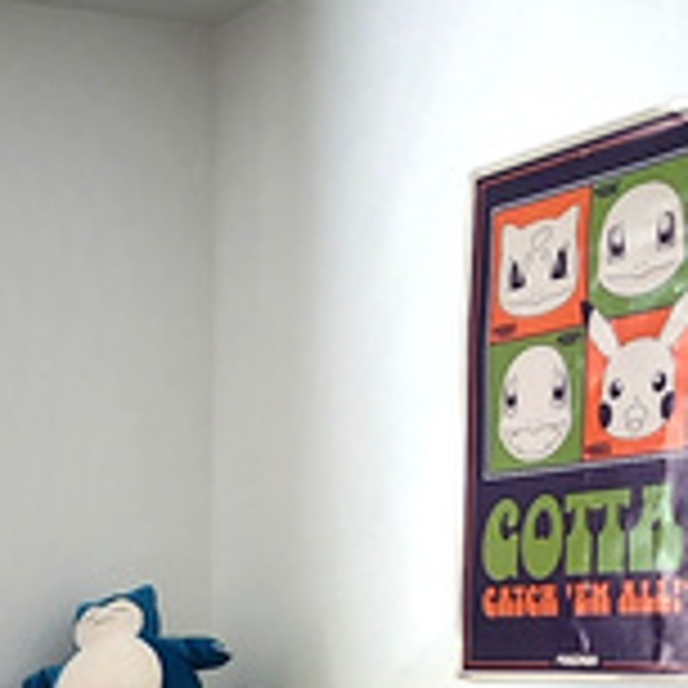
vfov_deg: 20.8
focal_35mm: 77
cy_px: 850
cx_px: -202
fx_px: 1731
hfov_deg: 20.5
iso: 64
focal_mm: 2.2
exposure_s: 1/60
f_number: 2.2
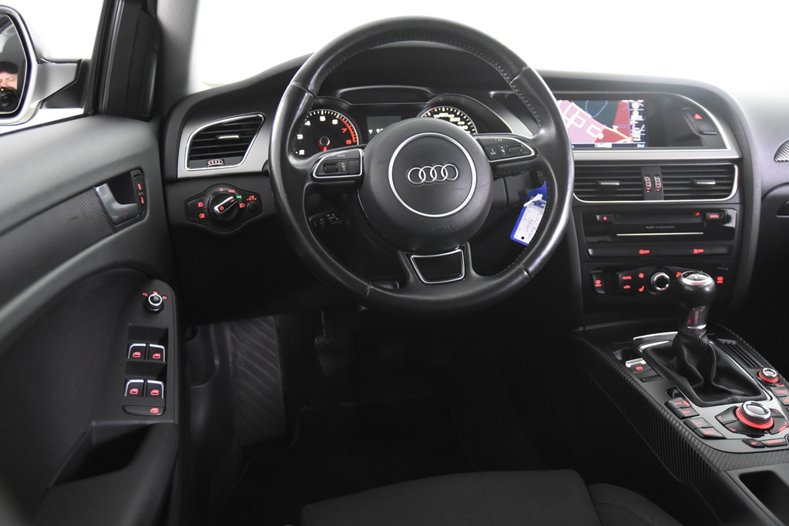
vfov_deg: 40.0
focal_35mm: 33
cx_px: 394
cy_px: 263
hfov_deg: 57.2
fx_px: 723
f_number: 3
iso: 3600
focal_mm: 22
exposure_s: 1/30
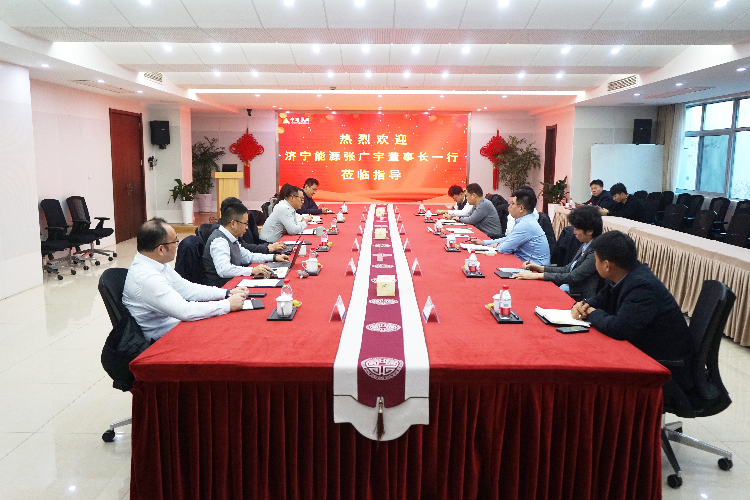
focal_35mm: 30
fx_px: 625
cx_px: 375
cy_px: 250
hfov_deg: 61.9
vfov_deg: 43.6
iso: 800
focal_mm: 30
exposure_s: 1/160
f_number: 4
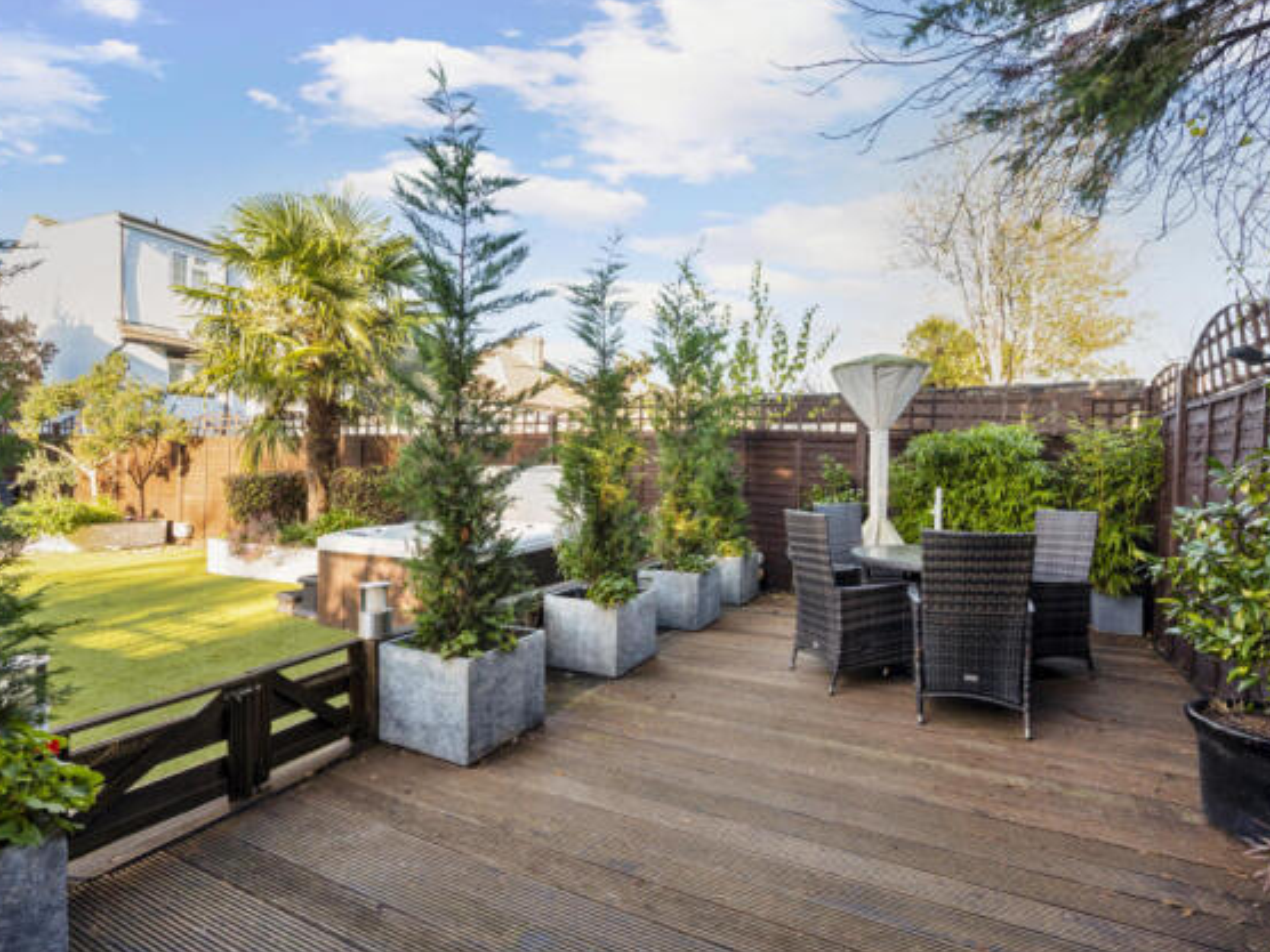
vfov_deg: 74.7
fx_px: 624
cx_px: 642
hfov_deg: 91.0
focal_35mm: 17
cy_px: 470
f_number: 8
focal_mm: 15
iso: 200
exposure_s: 1/50
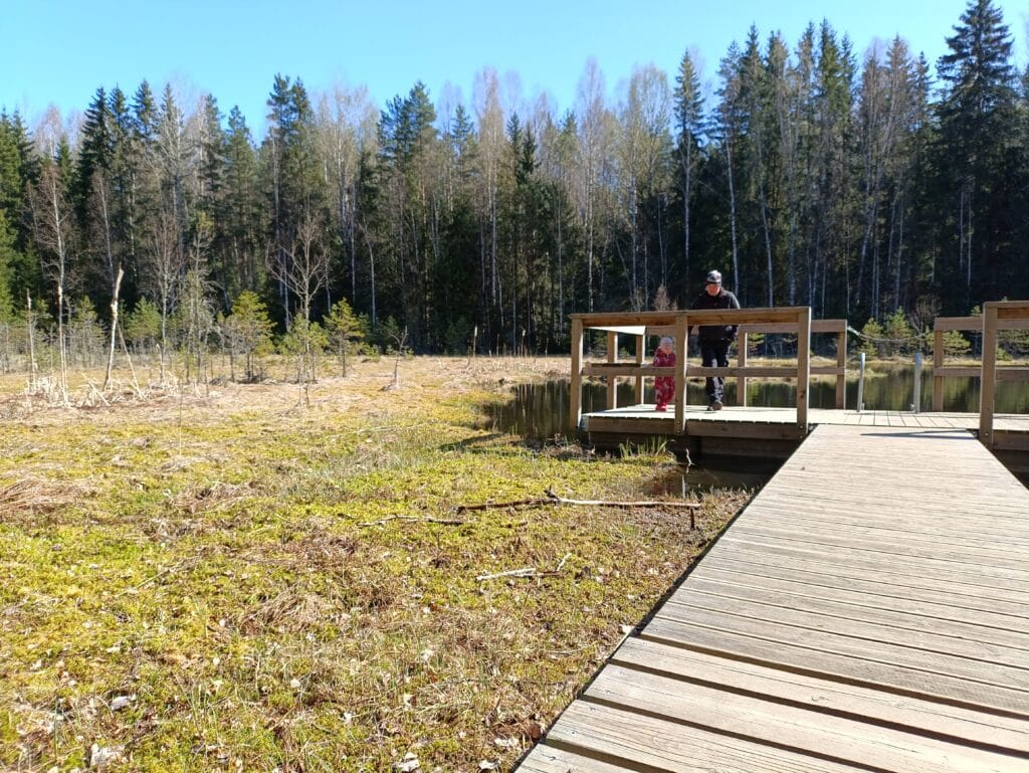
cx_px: 514
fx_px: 744
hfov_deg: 69.4
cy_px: 386
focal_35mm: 25
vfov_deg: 54.9
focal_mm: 4.71
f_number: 1.7
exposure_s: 1/255
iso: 50
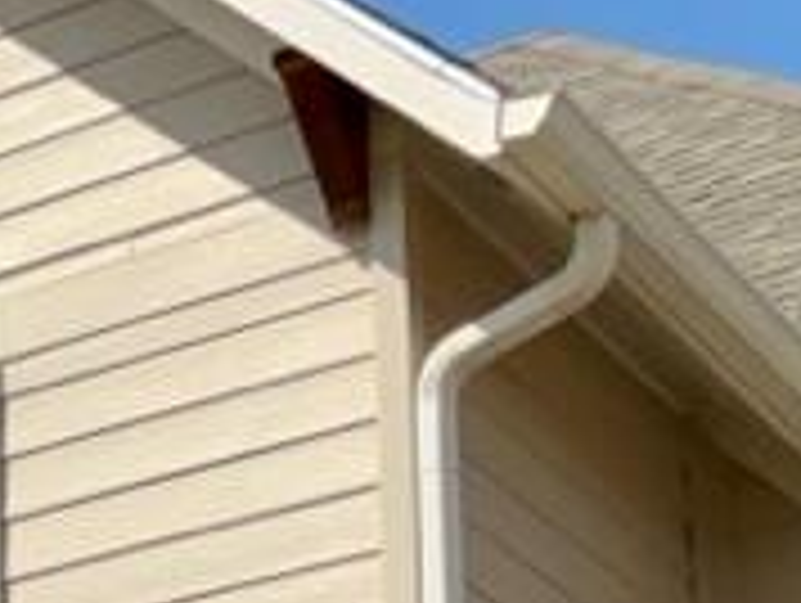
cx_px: -945
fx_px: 3591
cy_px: 1467
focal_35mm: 155
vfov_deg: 8.7
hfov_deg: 11.2
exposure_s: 1/2320
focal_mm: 3
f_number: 1.8
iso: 25
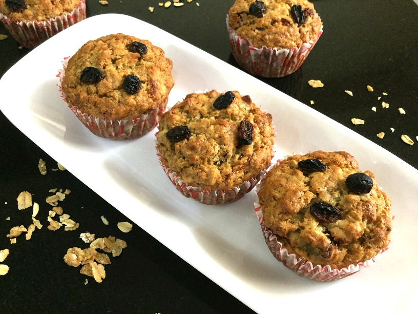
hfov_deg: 58.4
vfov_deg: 45.4
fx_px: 374
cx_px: 209
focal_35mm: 31
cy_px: 157
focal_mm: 3.3
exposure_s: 1/33
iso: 125
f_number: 2.4
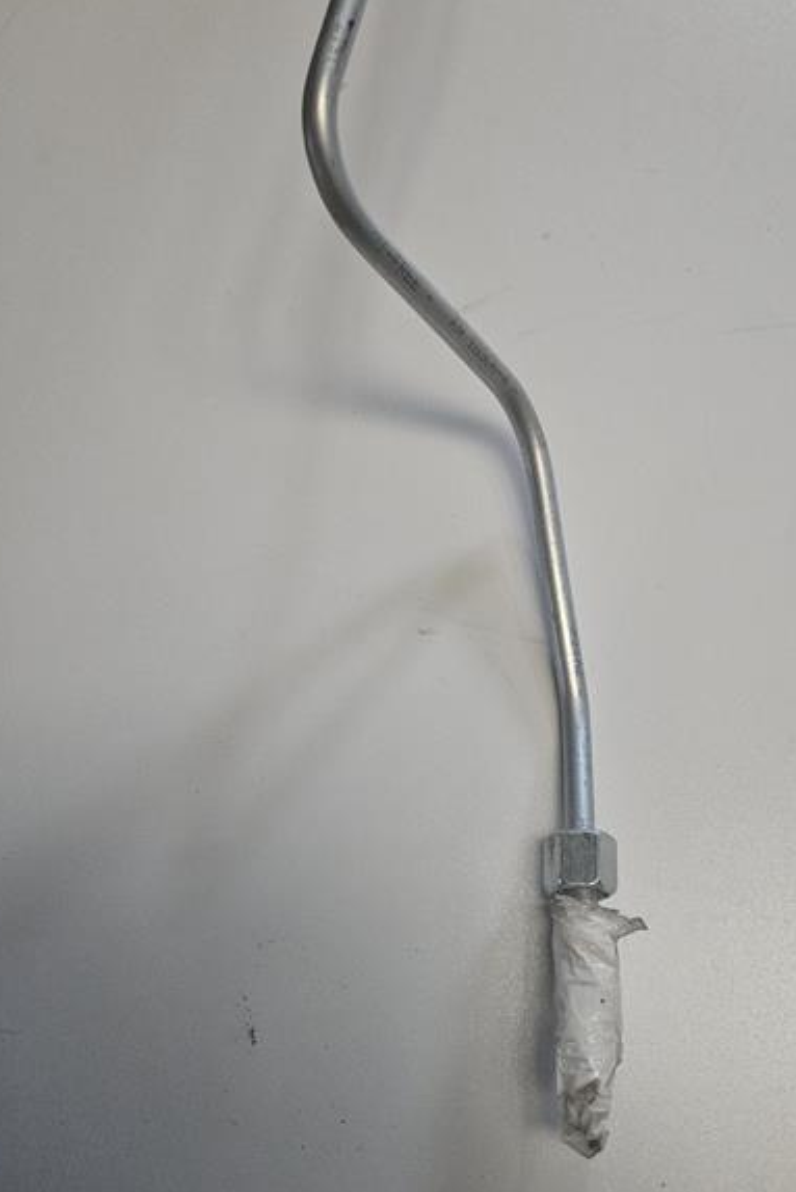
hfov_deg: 40.3
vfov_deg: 58.6
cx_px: 567
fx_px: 1061
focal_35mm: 32
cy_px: 544
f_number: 1.8
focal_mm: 5.4
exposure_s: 1/50
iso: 800
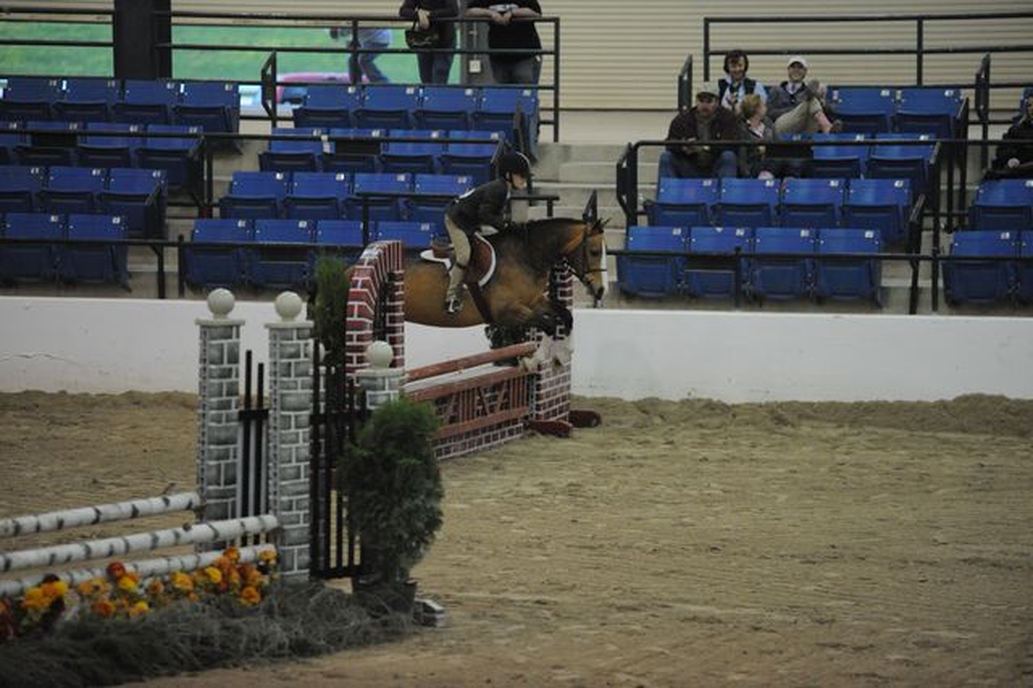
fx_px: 5736
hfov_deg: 10.3
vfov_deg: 6.9
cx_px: 516
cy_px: 344
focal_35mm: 200
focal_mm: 200
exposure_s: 1/500
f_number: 2.8
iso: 6400
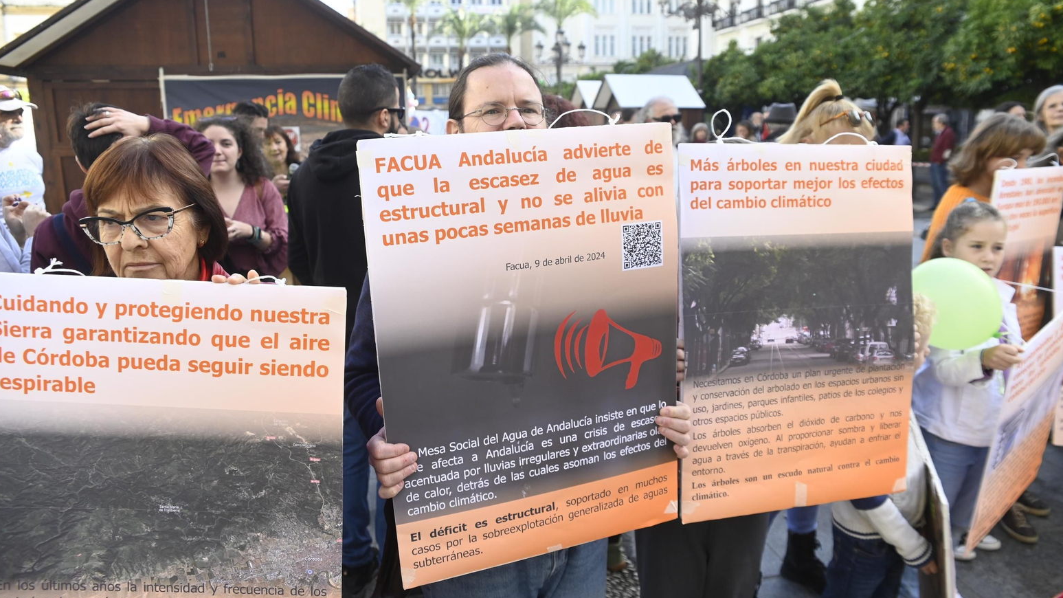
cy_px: 269
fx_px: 733
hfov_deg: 71.9
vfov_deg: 44.3
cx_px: 530
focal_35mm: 26
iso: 250
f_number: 4
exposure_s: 1/320
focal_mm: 24
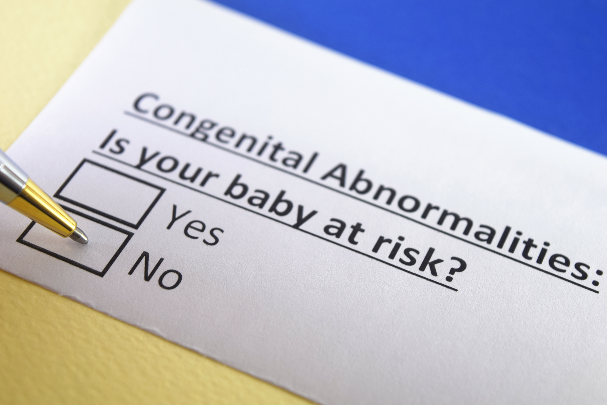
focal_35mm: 72
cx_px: 304
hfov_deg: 28.1
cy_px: 202
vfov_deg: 18.9
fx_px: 1214
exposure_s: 1/40
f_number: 5.3
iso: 100
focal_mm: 48
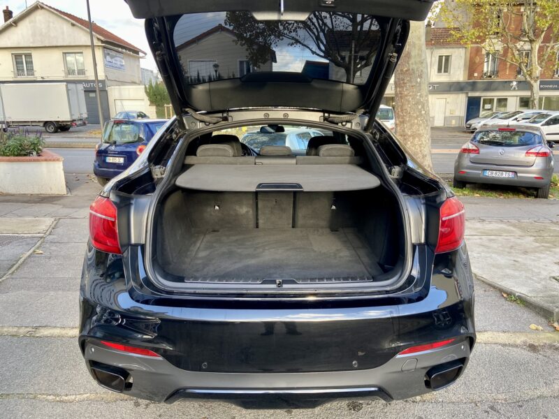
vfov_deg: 53.1
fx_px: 420
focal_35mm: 26
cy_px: 210
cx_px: 280
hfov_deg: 67.3
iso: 50
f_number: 1.8
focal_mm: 4.25
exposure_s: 1/122
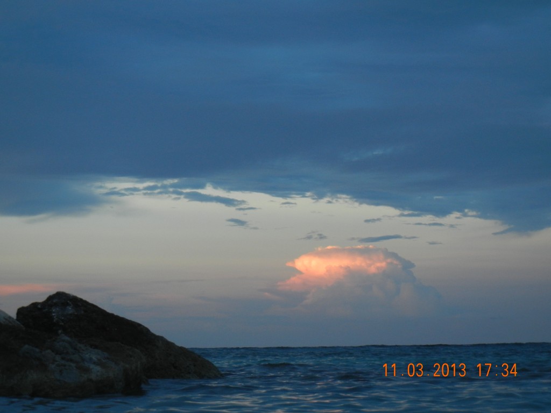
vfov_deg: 14.5
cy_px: 206
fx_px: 1624
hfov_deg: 19.3
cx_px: 276
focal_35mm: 102
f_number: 4.5
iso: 308
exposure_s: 1/59.4
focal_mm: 18.3
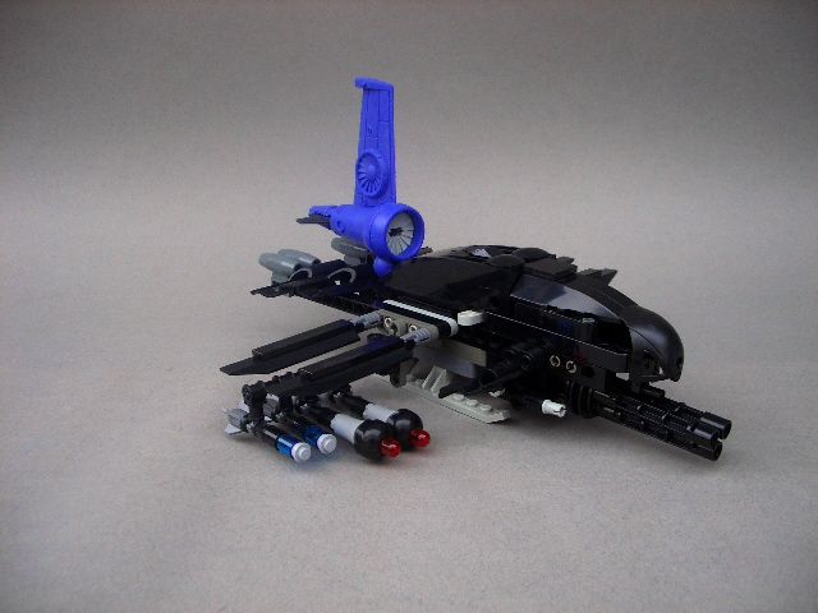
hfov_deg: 52.6
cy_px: 306
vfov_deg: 40.7
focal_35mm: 35
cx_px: 409
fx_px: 827
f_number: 2.6
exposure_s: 1/100
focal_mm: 5.8
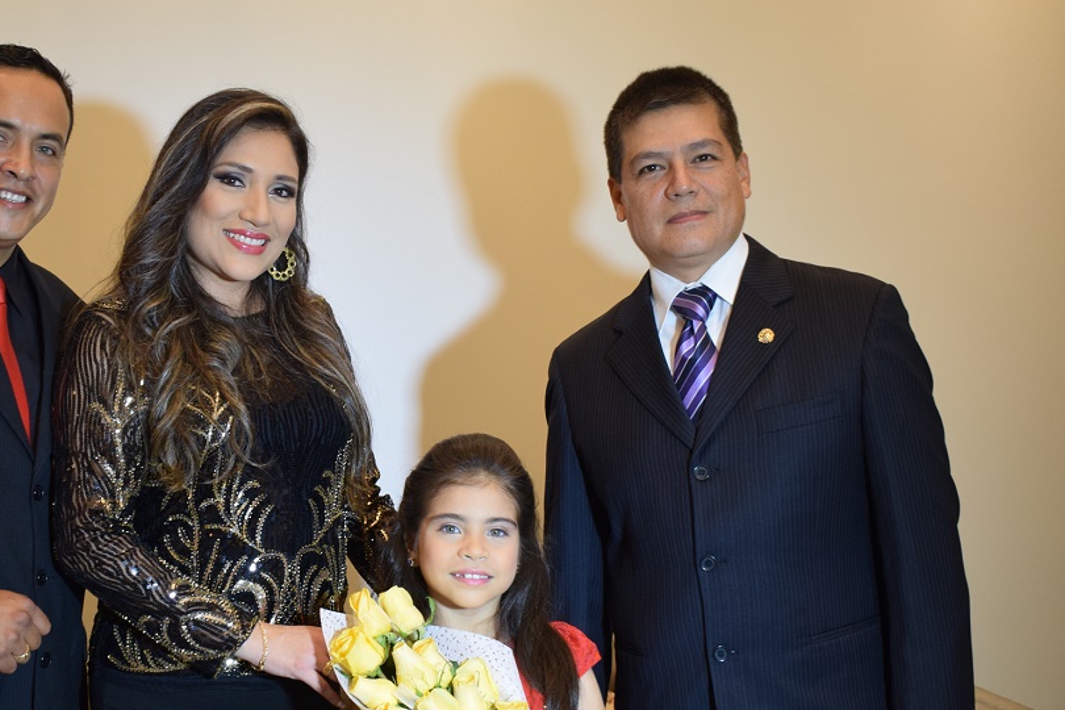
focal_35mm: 56
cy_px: 417
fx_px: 1647
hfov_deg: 35.5
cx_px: 352
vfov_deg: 24.3
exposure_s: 1/25
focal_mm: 27
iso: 800
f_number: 5
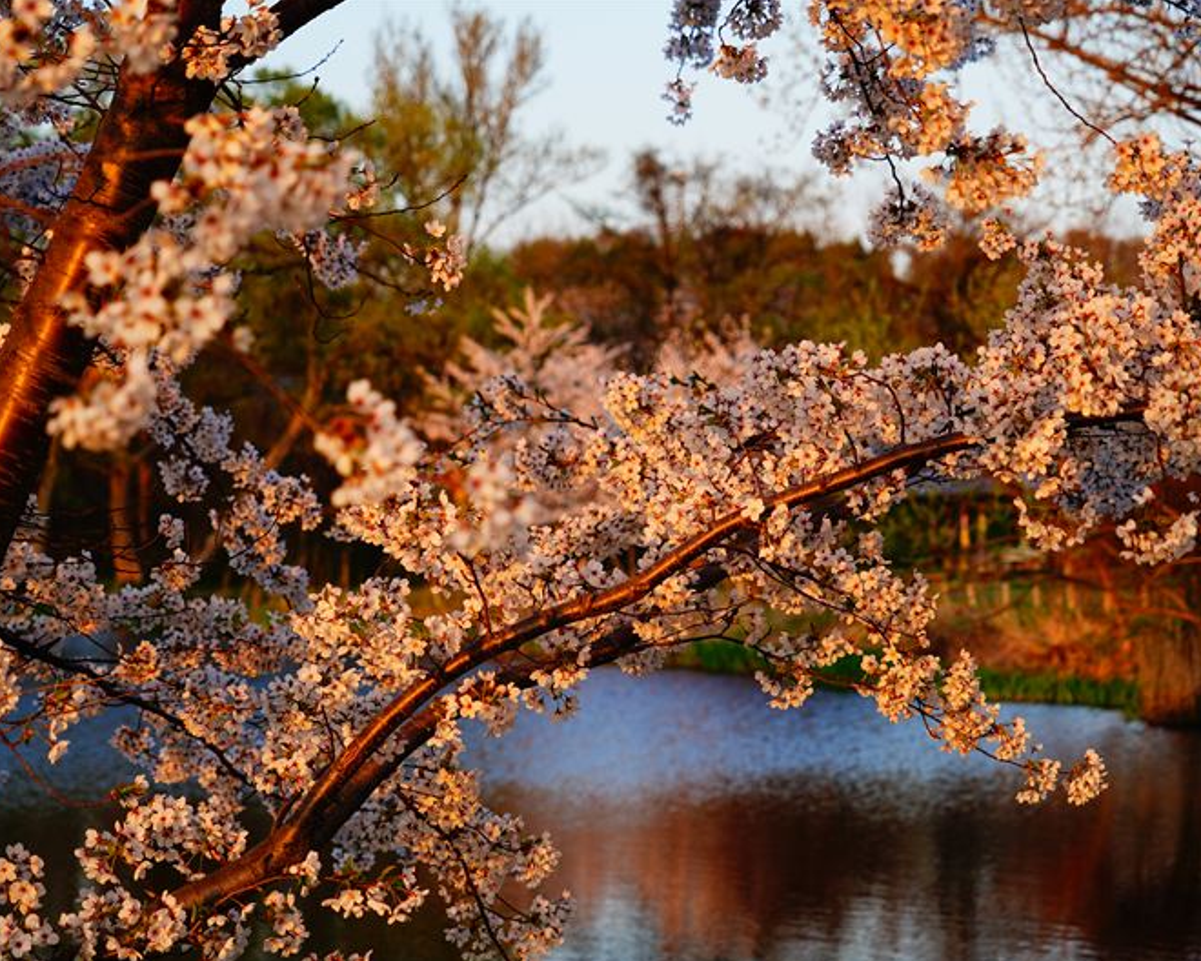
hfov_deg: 21.0
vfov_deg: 16.9
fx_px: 3235
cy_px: 481
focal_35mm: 91
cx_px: 650
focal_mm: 80
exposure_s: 1/90
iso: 125
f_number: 5.6
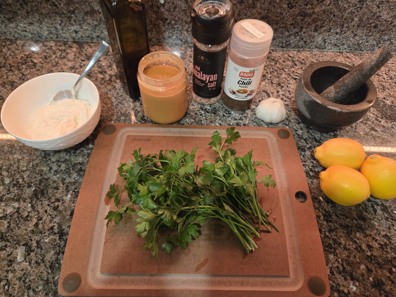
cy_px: 148
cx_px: 198
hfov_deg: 73.9
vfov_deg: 58.9
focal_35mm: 23
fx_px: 263
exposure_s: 1/120
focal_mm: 5.4
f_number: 1.8
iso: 640
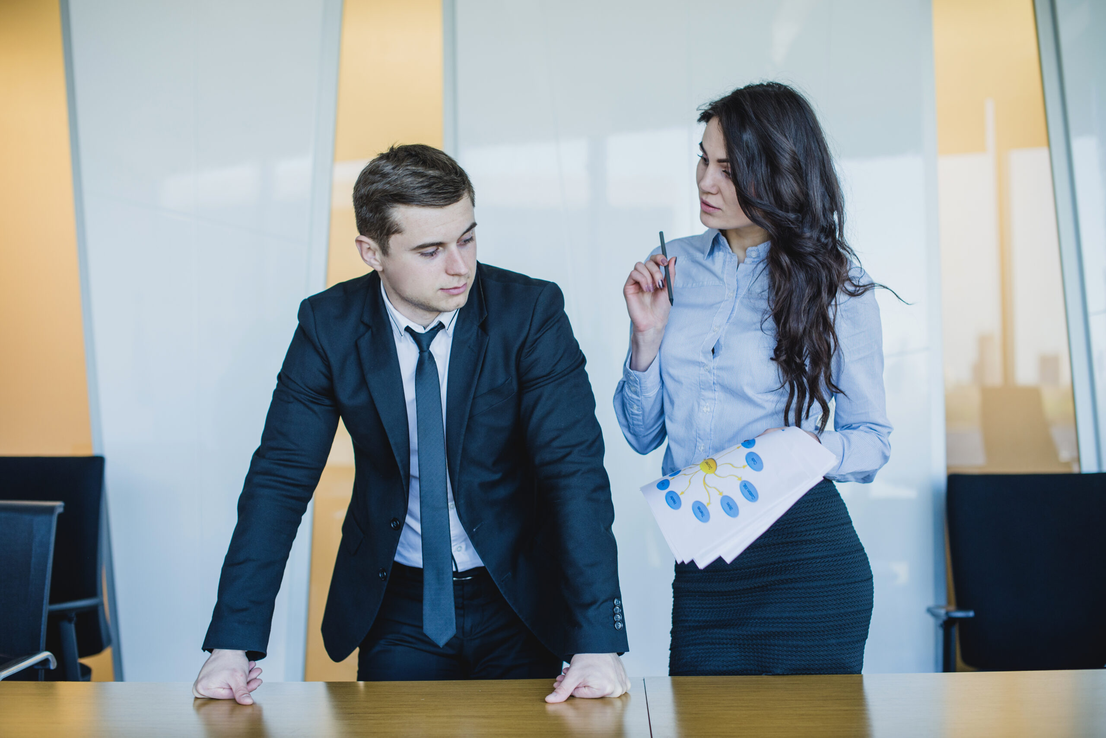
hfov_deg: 39.6
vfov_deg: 27.0
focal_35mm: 50
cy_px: 369
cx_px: 553
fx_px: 1537
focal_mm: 50
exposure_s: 1/160
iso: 320
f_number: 2.8
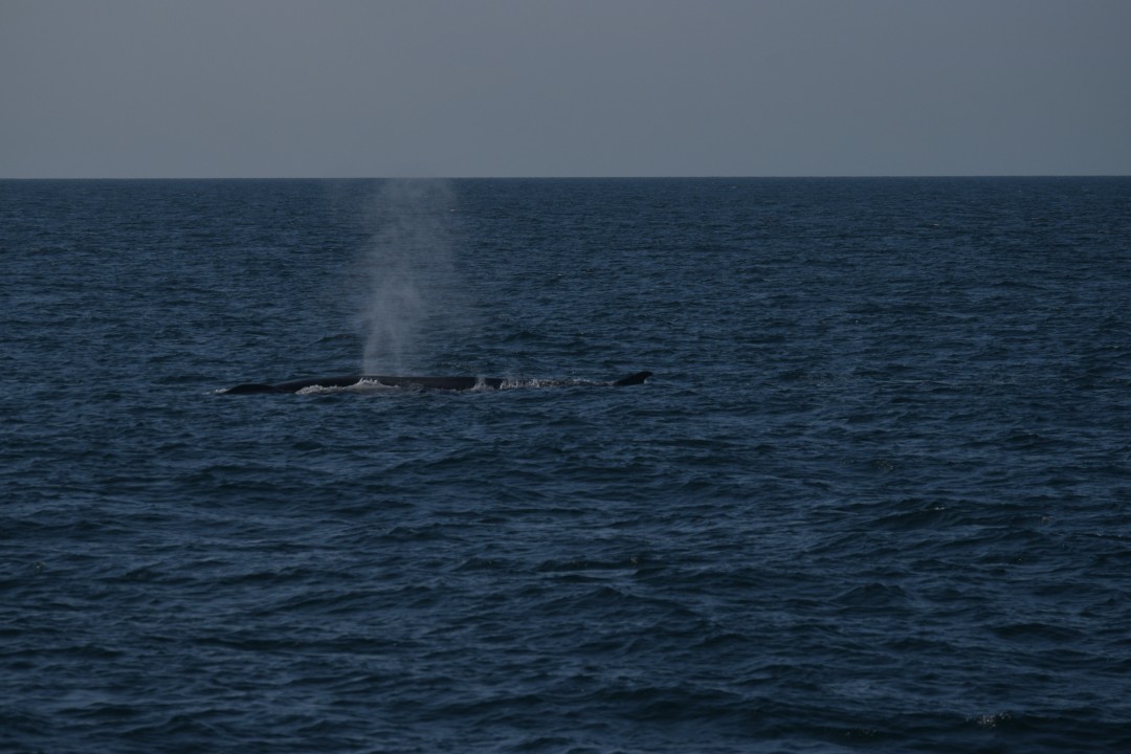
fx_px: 8246
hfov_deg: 7.8
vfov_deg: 5.2
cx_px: 566
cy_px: 377
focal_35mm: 262
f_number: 7.1
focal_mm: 175
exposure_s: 1/4000
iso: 200
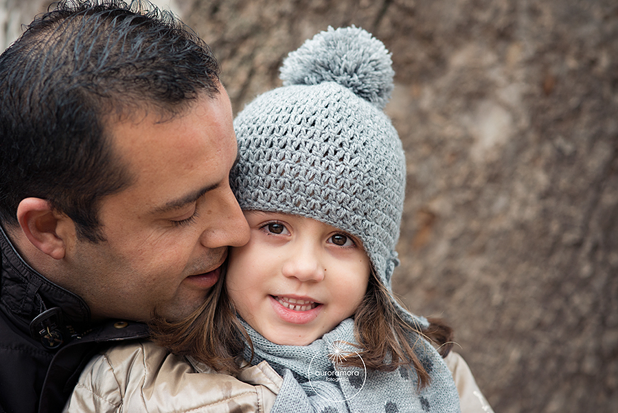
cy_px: 206
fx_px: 1460
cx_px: 309
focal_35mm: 85
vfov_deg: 16.1
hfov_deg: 23.9
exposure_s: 1/640
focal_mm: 85
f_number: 2.8
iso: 500
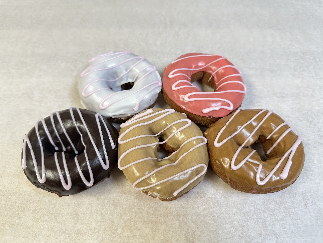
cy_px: 122
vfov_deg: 56.8
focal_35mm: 24
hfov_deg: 71.6
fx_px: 224
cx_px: 162
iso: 200
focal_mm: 6.86
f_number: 1.78
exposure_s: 1/60
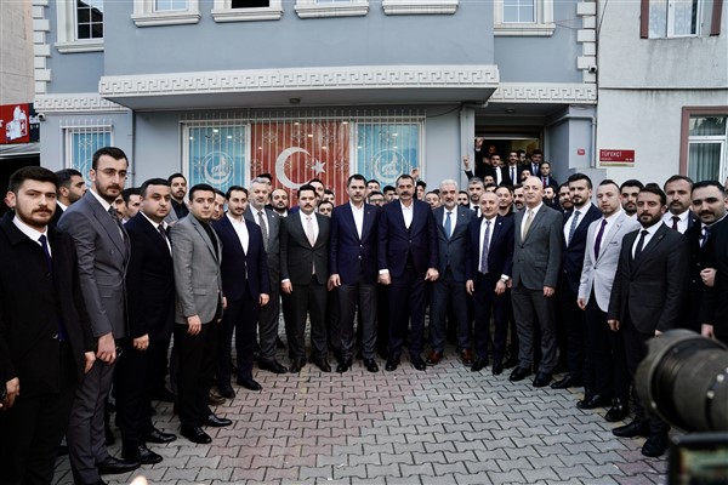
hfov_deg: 73.7
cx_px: 364
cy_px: 242
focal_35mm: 24
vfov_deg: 53.1
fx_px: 485
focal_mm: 24
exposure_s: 1/100
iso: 800
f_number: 5.6
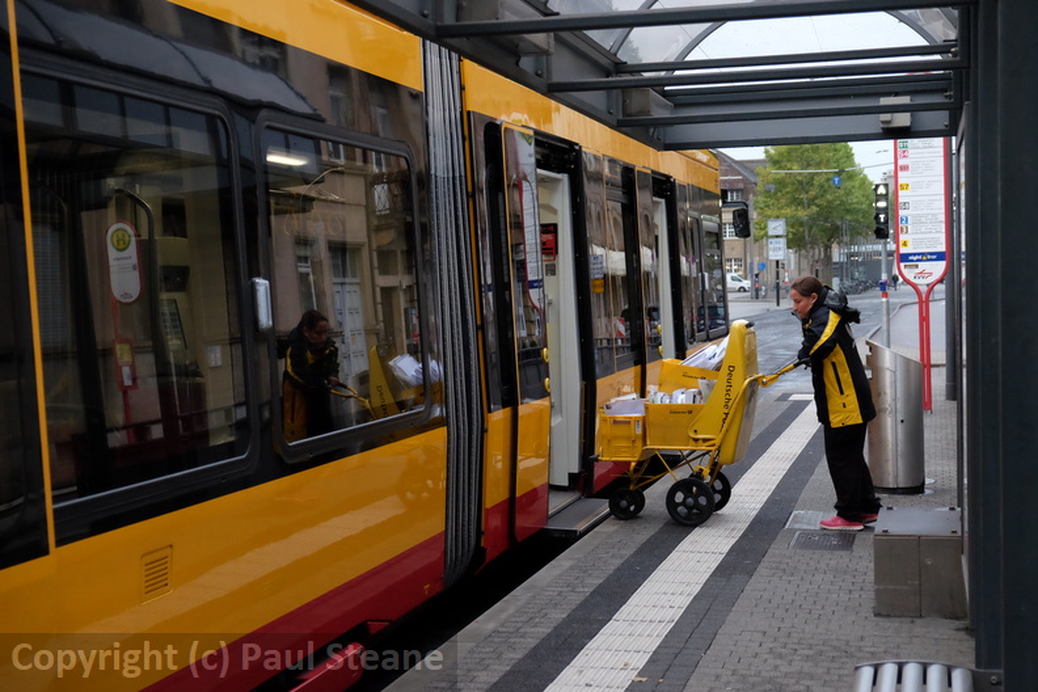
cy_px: 346
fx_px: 1557
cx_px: 519
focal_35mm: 54
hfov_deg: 36.9
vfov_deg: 25.1
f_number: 3.6
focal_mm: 35.8
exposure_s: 1/500
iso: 3200
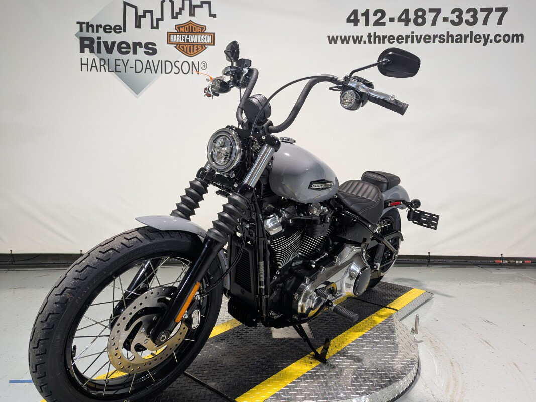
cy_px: 201
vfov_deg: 56.8
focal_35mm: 24
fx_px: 372
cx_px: 268
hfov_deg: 71.6
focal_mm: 6.81
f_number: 1.85
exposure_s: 1/120
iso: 113
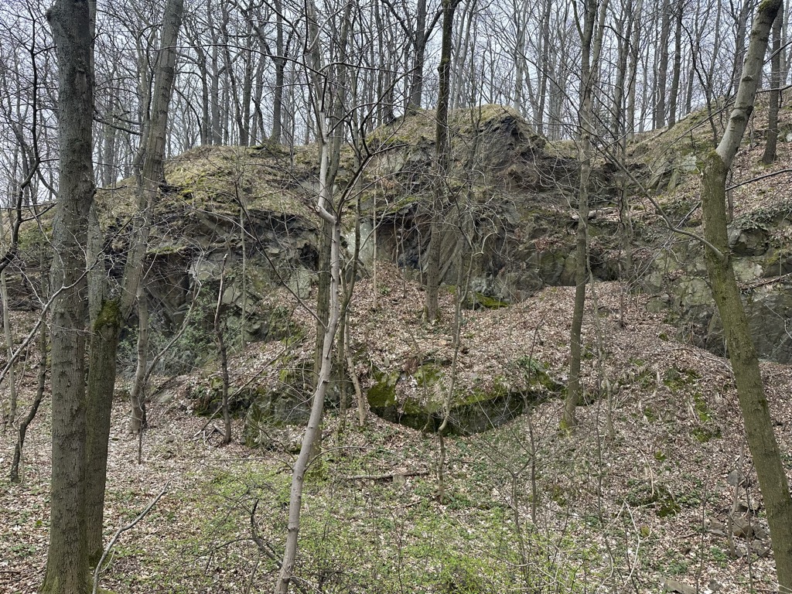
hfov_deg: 71.6
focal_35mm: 24
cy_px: 297
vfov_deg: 56.8
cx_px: 396
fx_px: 549
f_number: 1.78
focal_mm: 6.86
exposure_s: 1/297
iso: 80
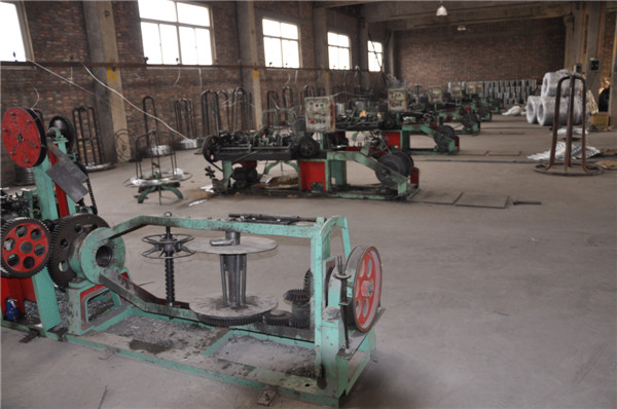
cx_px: 308
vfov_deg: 47.8
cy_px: 204
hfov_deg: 67.5
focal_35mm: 27
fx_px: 462
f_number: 3.5
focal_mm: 18
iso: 640
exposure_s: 1/15
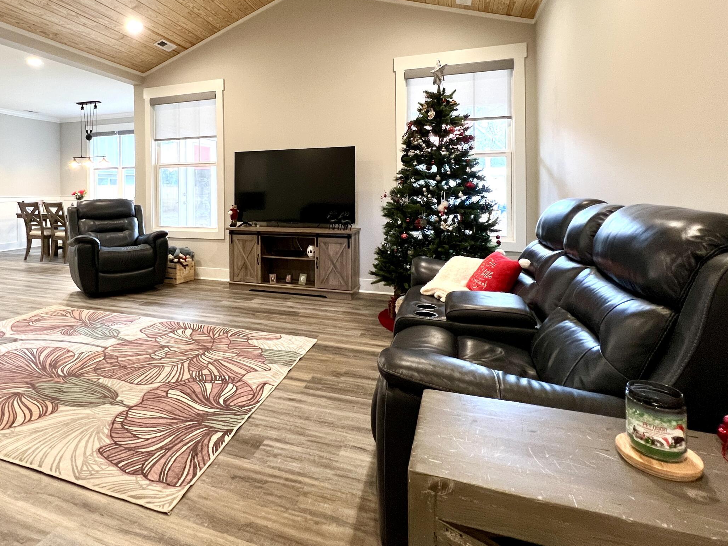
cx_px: 288
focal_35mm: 19
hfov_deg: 83.5
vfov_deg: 67.1
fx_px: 400
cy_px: 190
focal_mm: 1.57
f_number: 1.8
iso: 250
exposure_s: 1/60
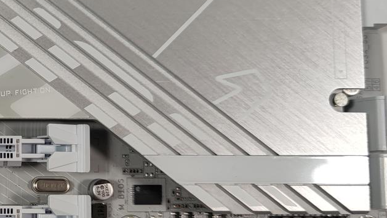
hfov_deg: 29.8
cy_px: 130
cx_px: -15
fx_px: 667
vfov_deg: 18.5
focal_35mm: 65
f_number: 1.85
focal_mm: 6.78
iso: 50
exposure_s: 1/111
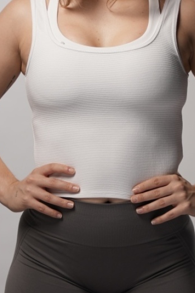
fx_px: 1301
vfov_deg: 12.8
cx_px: 85
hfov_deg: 8.6
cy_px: 57
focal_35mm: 160
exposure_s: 1/250
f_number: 4
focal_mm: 70
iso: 100
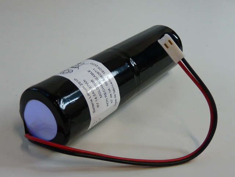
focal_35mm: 51
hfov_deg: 37.5
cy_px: 88
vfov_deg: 28.6
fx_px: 346
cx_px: 118
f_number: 2.8
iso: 100
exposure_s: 1/40
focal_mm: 5.1
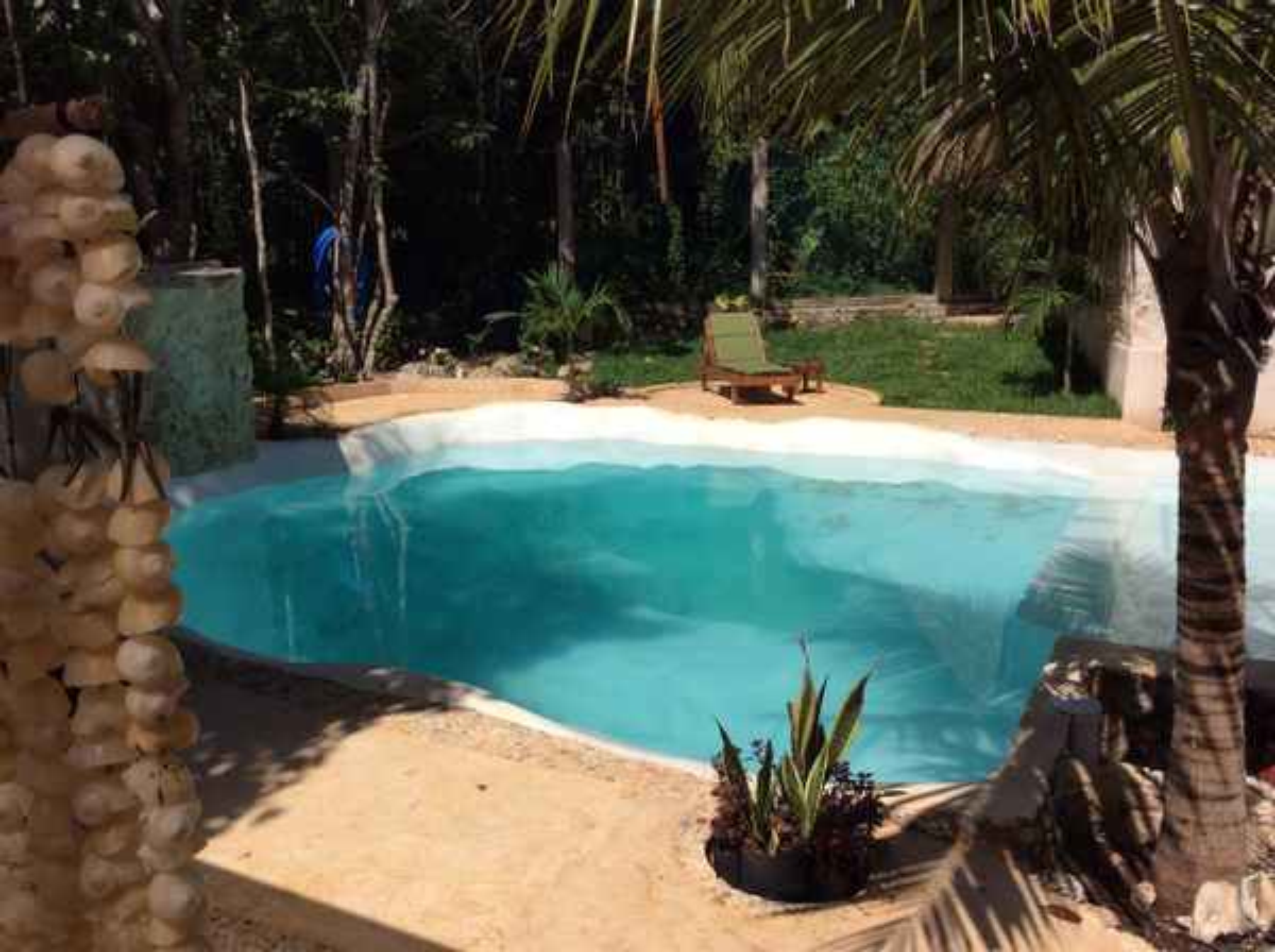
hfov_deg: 56.9
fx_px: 1177
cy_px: 476
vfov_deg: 44.0
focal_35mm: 32
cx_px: 638
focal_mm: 3.3
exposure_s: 1/3367
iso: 32
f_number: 2.4
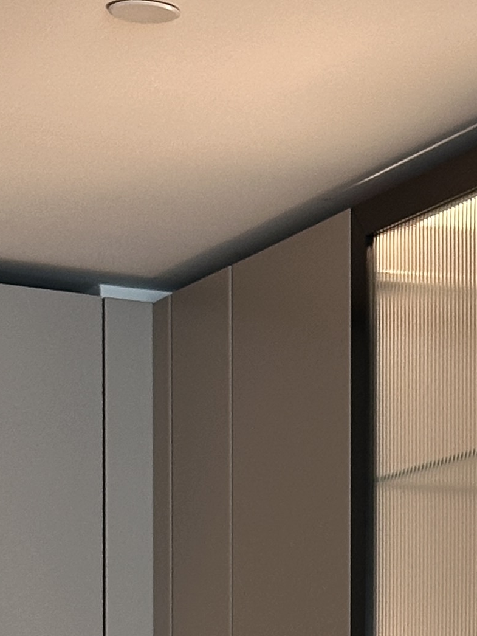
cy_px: 1031
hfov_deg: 7.9
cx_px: 707
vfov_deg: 10.2
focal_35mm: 185
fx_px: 3398
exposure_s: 1/50
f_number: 1.78
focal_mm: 6.86
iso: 80
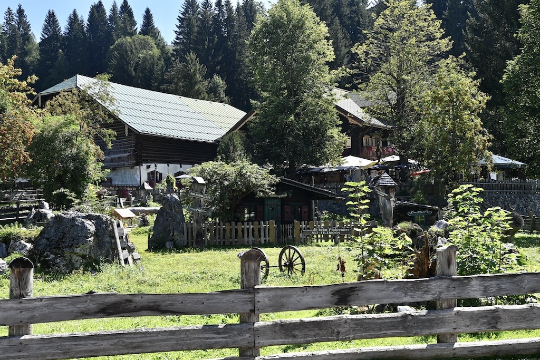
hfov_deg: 39.6
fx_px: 750
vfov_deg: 27.0
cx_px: 270
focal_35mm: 50
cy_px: 180
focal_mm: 50
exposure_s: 1/125
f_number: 8
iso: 110
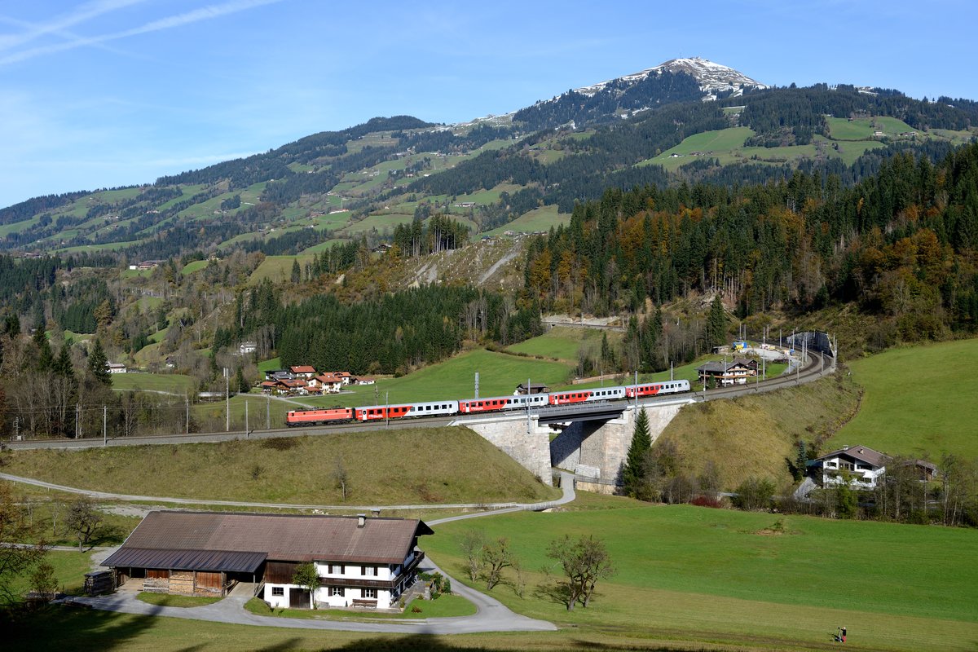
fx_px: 1032
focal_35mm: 38
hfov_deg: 50.7
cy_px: 326
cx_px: 489
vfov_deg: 35.1
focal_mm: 38
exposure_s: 1/1600
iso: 250
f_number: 5.6
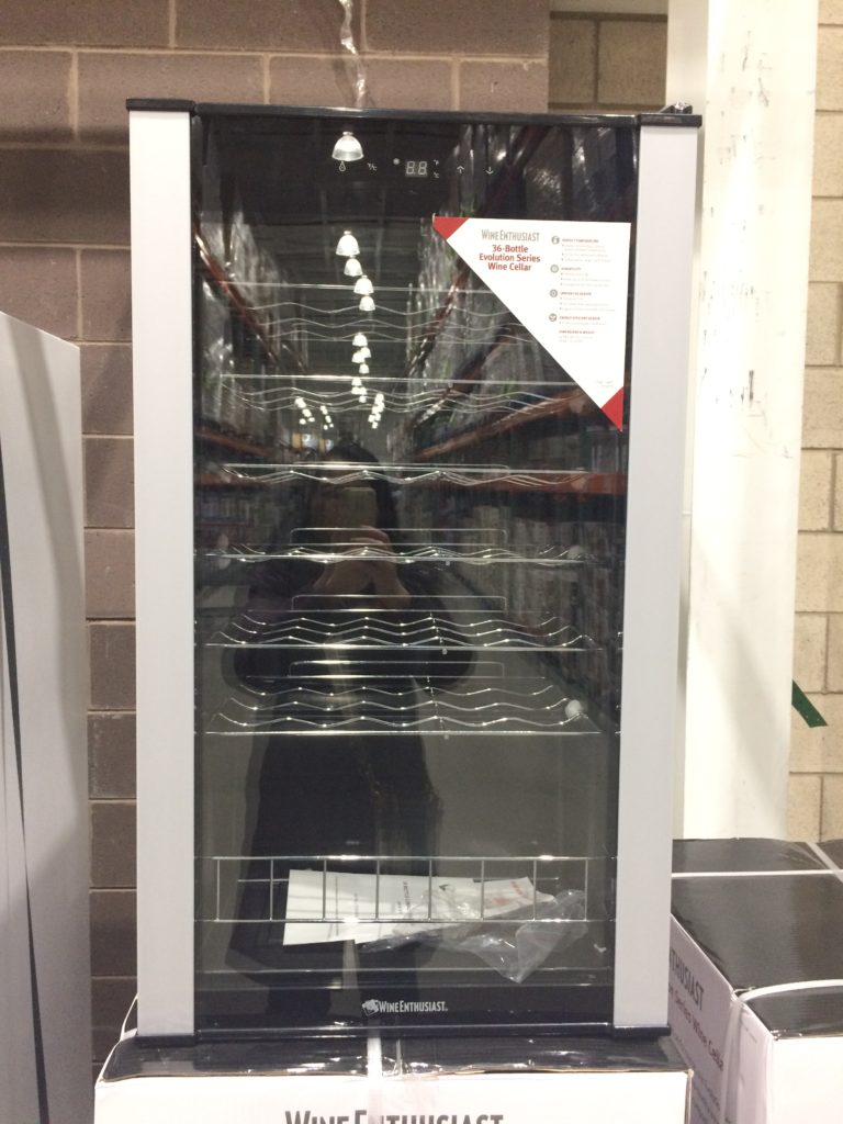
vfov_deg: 61.7
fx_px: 942
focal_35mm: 29
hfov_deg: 48.2
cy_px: 562
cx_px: 422
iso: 160
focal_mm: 4.15
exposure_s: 1/30
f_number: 2.2
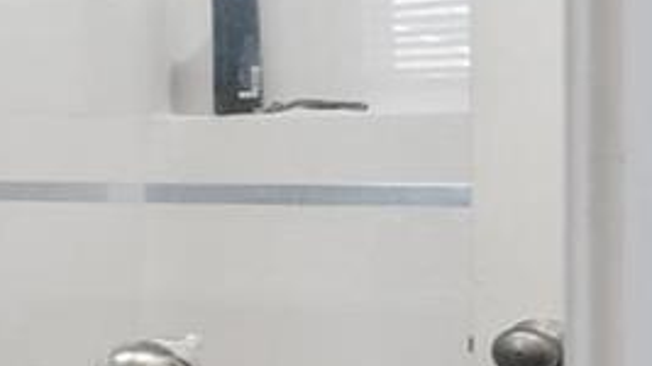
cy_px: 215
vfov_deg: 10.7
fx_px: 1953
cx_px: -1260
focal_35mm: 113
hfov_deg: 11.6
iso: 400
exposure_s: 1/6
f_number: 8
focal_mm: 9
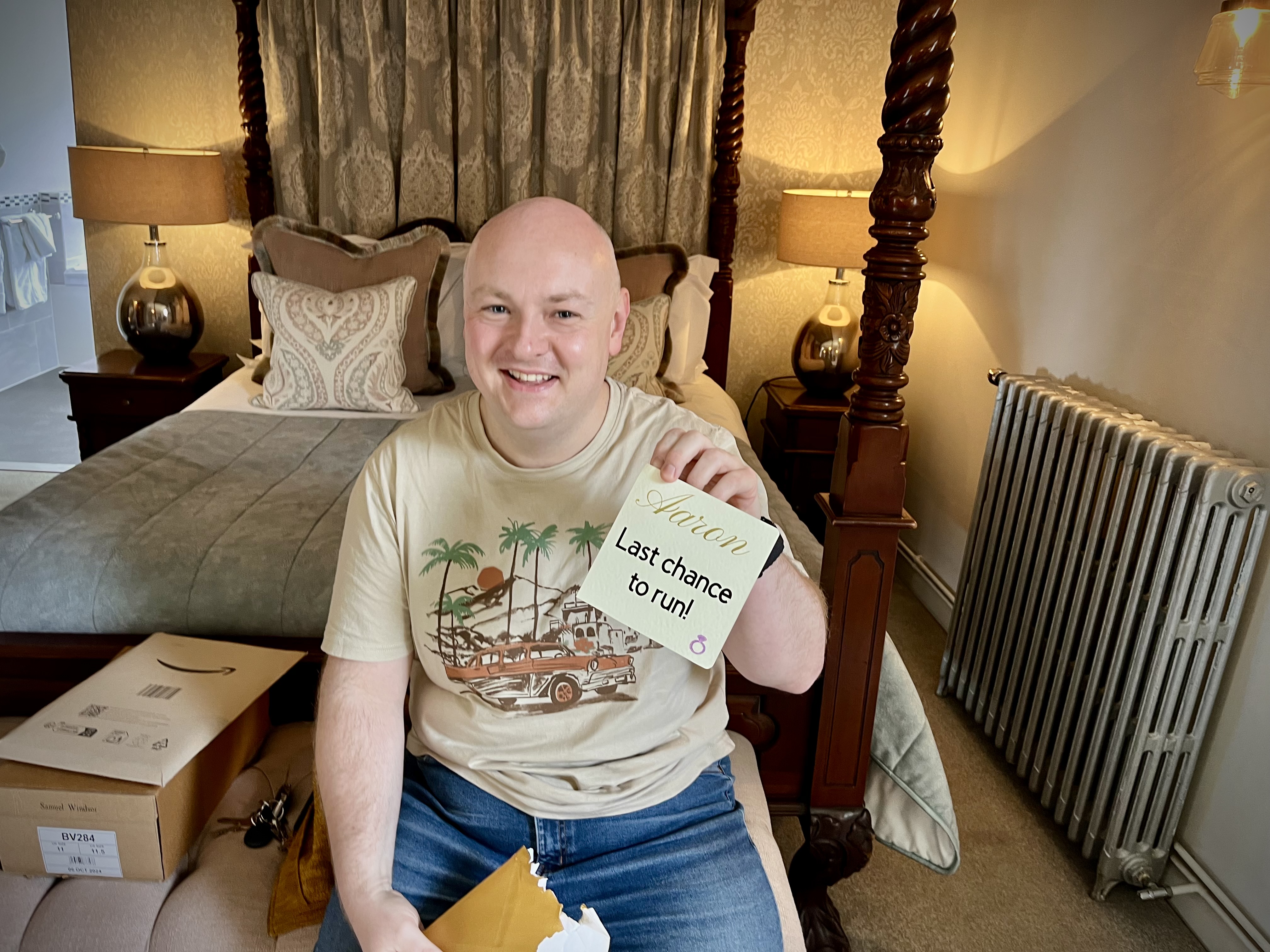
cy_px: 476
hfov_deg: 67.3
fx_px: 954
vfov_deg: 53.1
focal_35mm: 26
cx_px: 635
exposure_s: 1/50
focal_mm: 5.1
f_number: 1.6
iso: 160
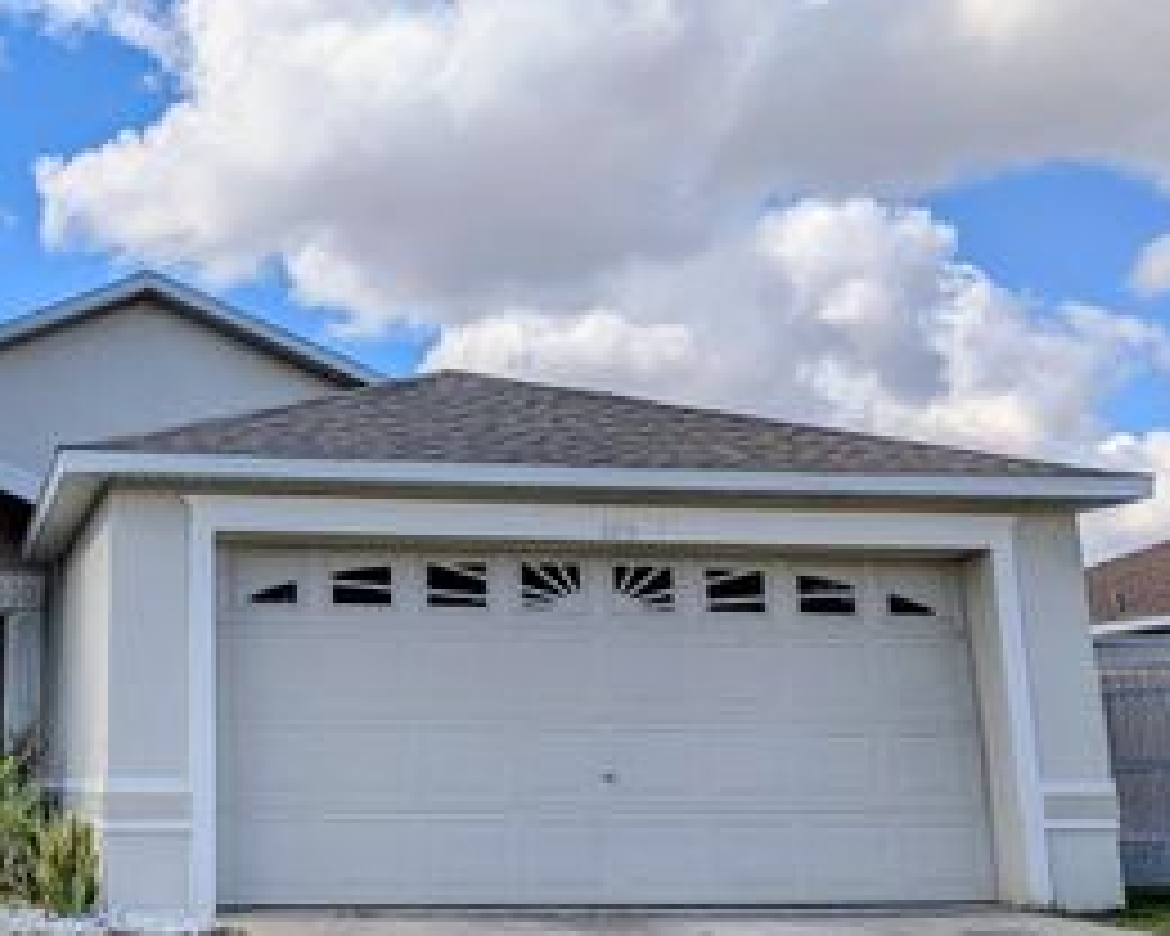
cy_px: 376
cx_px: 153
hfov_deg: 38.7
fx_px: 1558
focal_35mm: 45
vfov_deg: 33.3
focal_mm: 4.53
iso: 30
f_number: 1.7
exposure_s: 1/2809
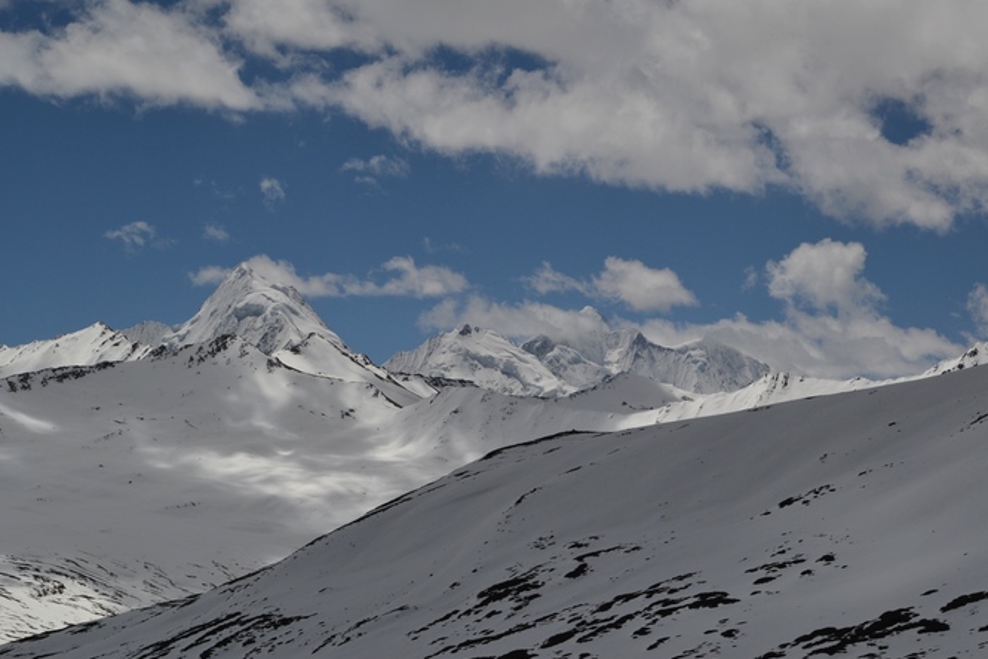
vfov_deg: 16.7
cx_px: 516
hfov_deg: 24.8
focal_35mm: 82
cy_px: 317
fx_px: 2250
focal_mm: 52
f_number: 13
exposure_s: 1/640
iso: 100
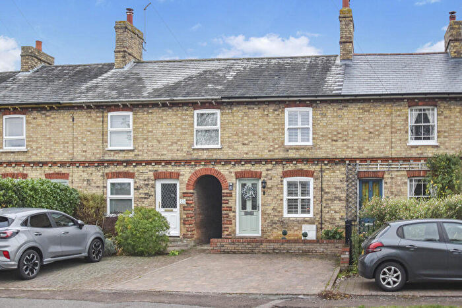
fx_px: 462
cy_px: 154
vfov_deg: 36.9
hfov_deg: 53.1
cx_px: 231
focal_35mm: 36
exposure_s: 1/250
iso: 450
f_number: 4.5
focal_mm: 24
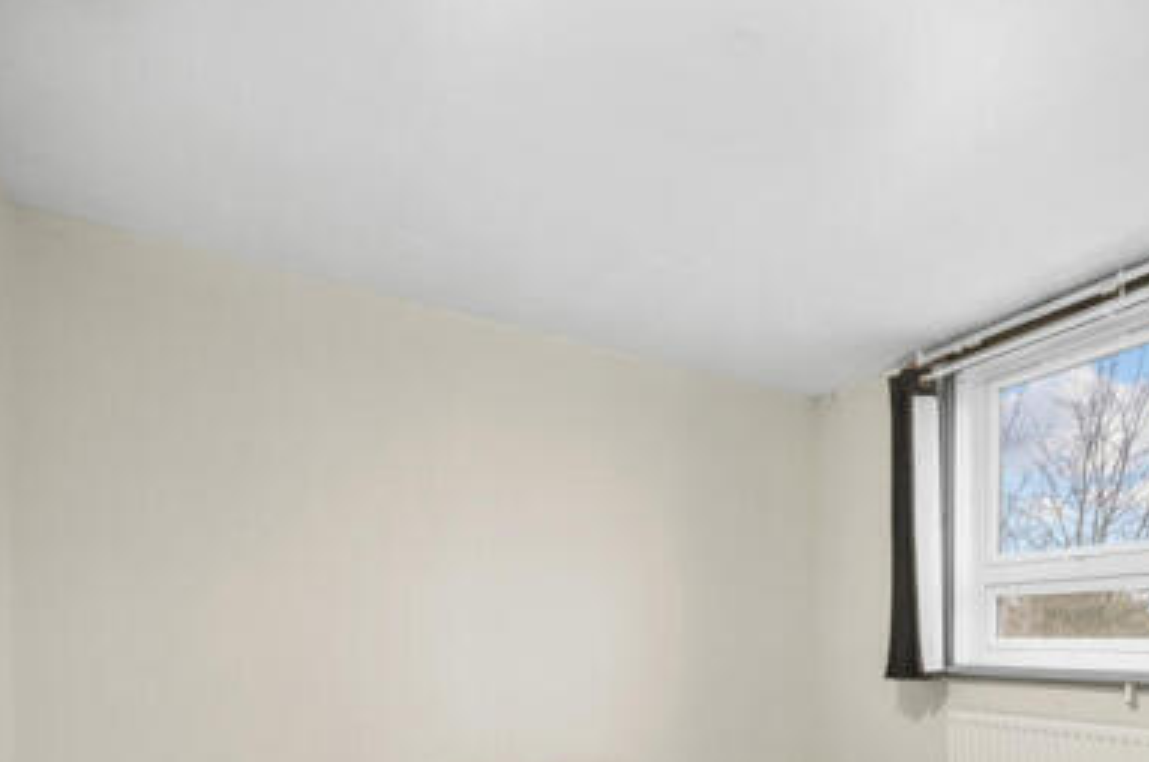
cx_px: 879
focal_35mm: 24
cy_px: 639
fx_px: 765
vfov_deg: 49.0
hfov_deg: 68.4
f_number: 16
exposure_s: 1.6
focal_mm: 14
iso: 200
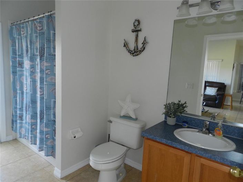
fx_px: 161
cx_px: 122
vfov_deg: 58.8
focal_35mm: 23
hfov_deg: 74.0
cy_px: 91
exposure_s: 1/30
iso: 200
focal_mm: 4
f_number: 3.4
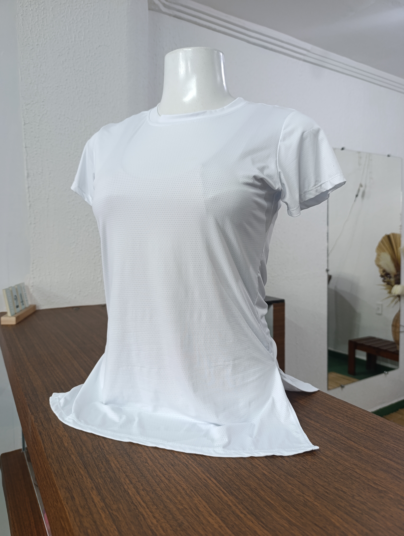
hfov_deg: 59.0
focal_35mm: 23
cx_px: 202
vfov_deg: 73.8
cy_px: 268
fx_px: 357
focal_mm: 6.14
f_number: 1.6
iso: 800
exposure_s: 1/60
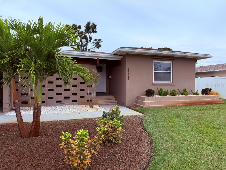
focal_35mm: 24
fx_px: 157
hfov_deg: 71.6
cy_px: 85
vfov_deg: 56.8
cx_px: 113
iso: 80
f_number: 1.78
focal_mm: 6.76
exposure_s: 1/2299
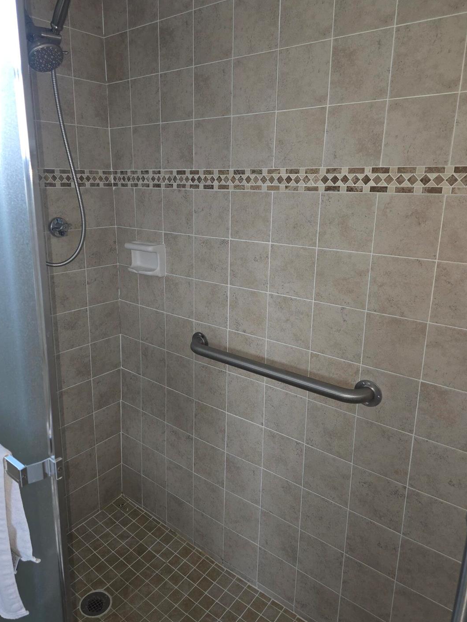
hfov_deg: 54.8
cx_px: 215
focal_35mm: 25
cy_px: 293
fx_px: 450
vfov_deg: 69.3
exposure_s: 1/60
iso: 100
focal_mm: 6.3
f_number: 1.7
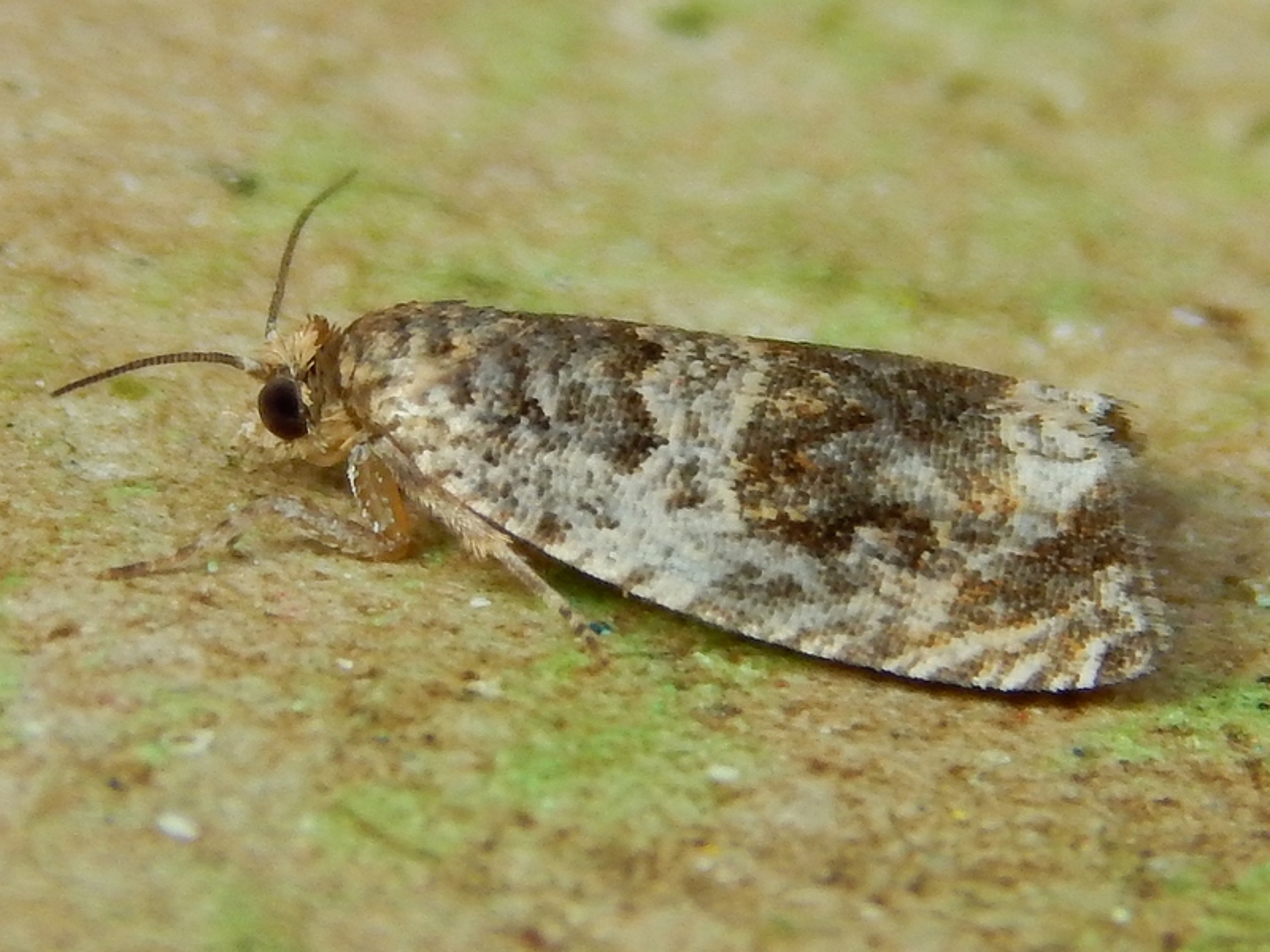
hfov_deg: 9.5
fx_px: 7668
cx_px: 635
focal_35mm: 209
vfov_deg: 7.1
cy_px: 476
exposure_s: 1/80
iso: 125
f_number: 5.4
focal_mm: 37.1
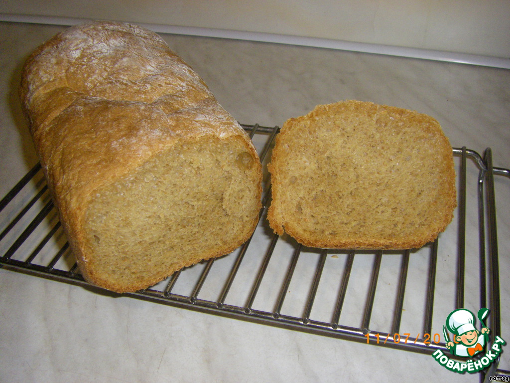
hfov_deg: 49.0
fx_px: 560
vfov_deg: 37.7
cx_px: 255
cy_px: 192
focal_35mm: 38
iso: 400
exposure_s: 1/50
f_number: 3.5
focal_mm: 6.3
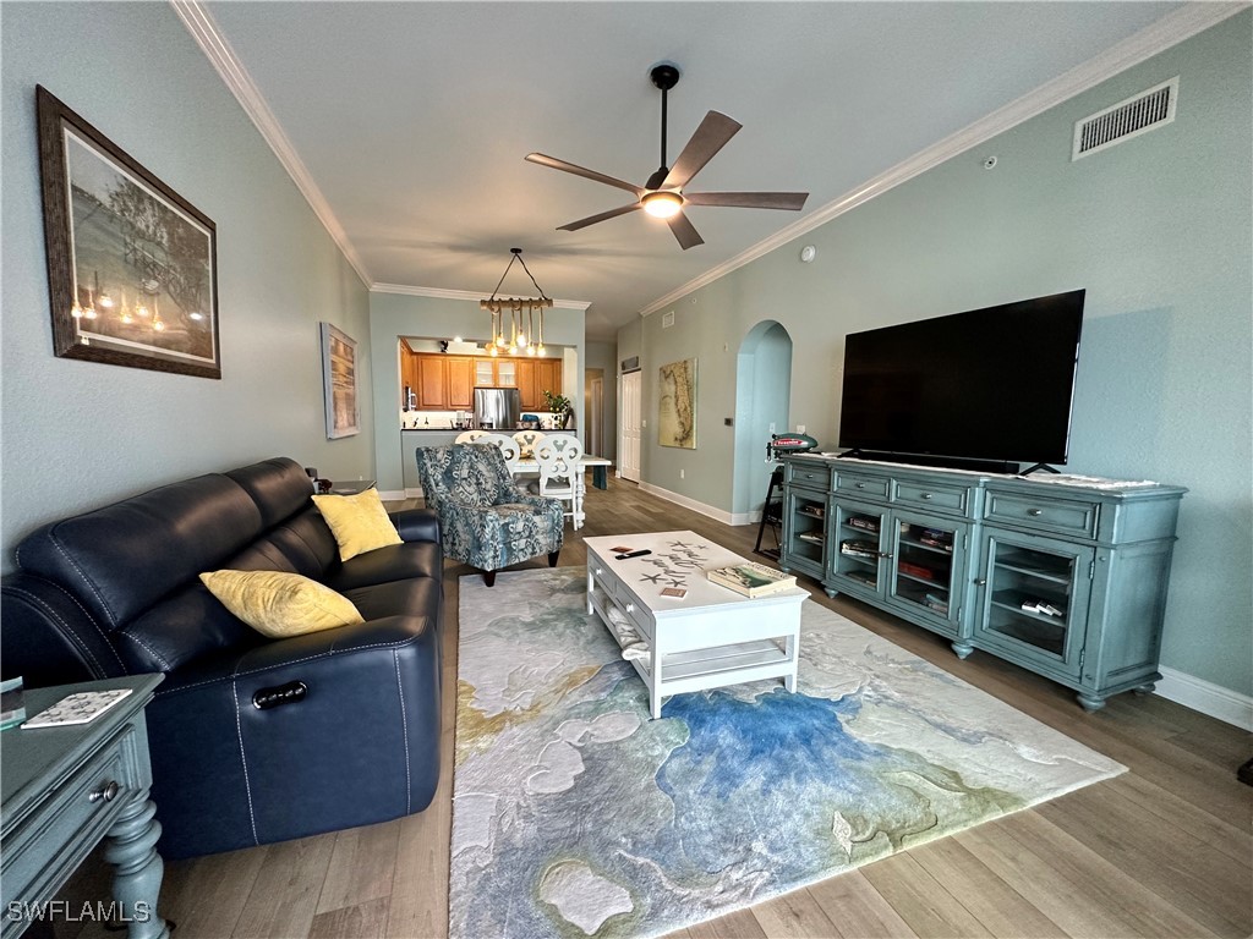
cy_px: 470
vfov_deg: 85.7
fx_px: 507
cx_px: 626
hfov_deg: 102.1
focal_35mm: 14
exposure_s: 1/120
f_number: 2.2
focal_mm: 2.22
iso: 320
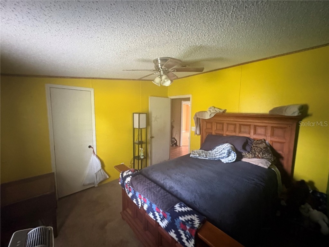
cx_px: 164
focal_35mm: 14
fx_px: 133
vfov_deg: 85.7
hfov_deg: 102.1
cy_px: 124
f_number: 2.2
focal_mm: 2.22
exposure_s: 1/37
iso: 1000
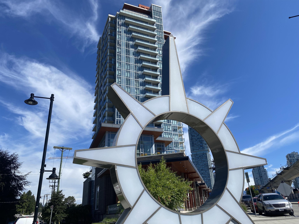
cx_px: 150
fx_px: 225
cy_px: 112
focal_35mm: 26
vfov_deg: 53.1
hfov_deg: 67.3
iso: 32
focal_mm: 4.25
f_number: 1.8
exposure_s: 1/3610
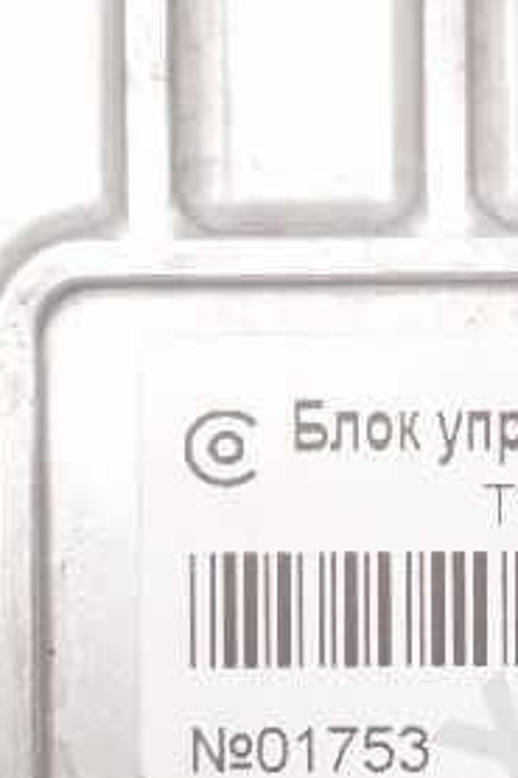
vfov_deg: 29.9
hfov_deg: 18.7
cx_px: 689
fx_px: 1448
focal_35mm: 67
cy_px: 507
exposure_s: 1/200
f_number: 3.1
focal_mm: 5
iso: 200
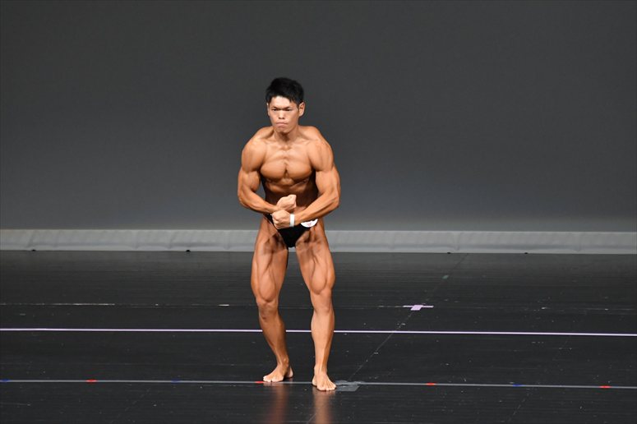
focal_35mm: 315
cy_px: 212
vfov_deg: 4.4
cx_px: 318
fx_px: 5571
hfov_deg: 6.5
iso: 4000
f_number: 5.6
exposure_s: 1/400
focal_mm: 210
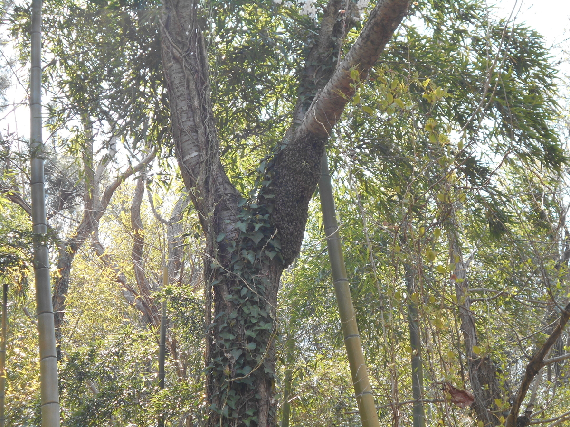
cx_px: 285
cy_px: 214
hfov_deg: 33.2
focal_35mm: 58
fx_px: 955
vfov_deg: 25.2
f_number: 4.9
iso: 80
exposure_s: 1/100
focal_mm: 10
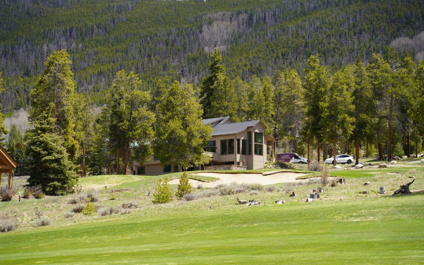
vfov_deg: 14.1
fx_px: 1075
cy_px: 141
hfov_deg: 22.3
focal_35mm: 93
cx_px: 212
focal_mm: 91
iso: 100
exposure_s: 1/250
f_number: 5.6
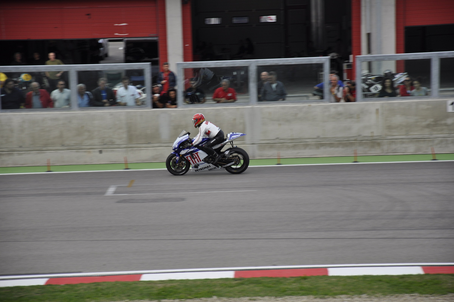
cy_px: 151
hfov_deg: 13.1
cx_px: 227
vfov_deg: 8.7
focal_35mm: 158
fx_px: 1984
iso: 200
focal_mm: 105
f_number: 5.6
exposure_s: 1/250
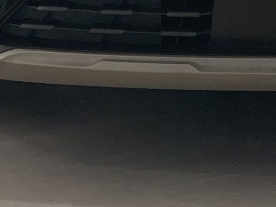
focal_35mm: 243
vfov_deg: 6.0
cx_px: 242
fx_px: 1937
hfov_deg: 8.1
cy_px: -208
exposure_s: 1/122
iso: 125
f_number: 2.4
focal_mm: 6
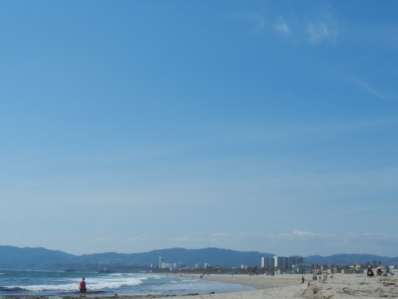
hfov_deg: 36.2
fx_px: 609
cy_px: 237
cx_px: 211
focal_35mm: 53
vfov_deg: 27.0
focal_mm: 5.4
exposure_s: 1/920
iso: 160
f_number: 7
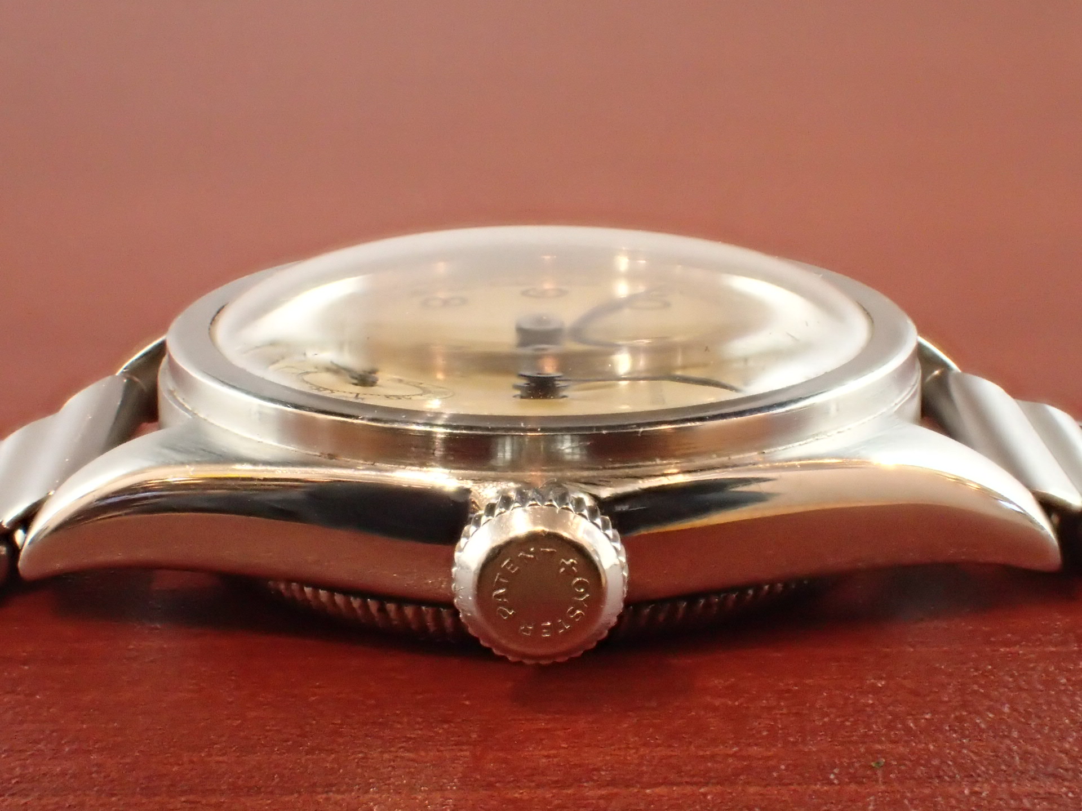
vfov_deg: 21.0
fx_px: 2188
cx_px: 541
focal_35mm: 70
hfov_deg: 27.8
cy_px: 406
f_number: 5.6
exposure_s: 1/60
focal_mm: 12.6
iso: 1600
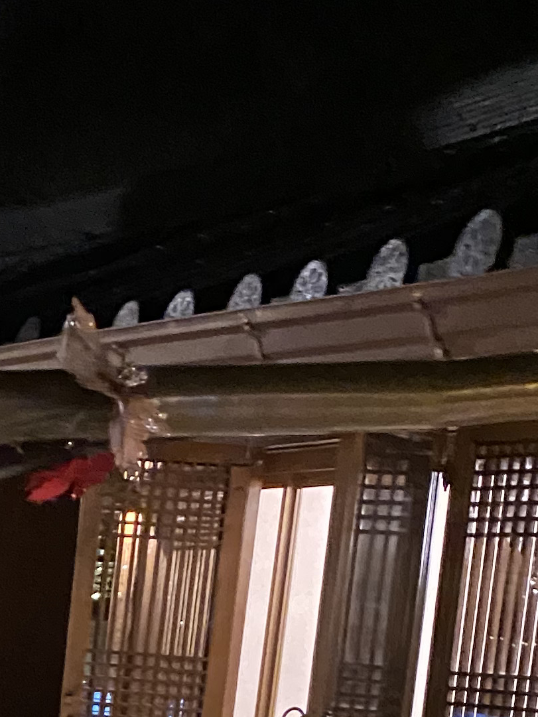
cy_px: 909
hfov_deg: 14.2
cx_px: -286
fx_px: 2010
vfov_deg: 18.9
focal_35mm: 97
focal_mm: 4.25
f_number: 1.8
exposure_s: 1/30
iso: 640
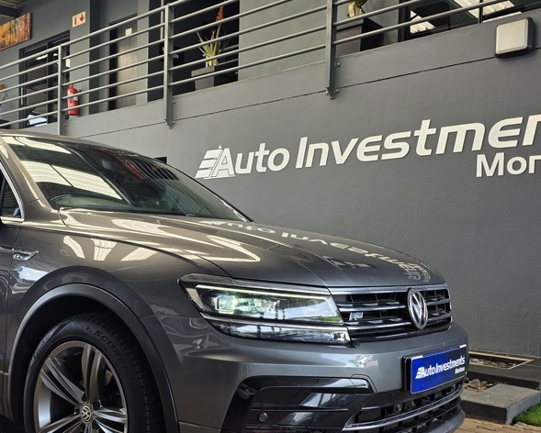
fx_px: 625
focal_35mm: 39
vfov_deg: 38.0
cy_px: 271
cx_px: 195
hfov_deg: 46.3
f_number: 1.7
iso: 16
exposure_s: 1/95.1
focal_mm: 6.25
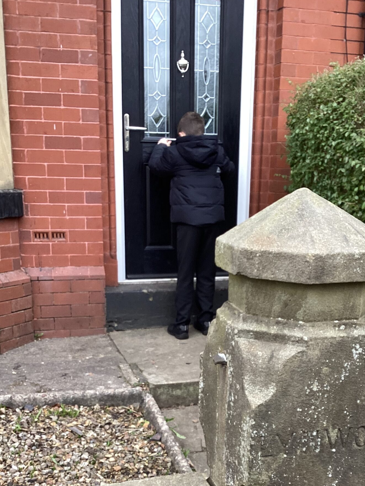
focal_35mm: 45
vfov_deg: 41.1
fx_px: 633
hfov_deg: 32.2
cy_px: 350
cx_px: 190
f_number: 2.4
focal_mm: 3.3
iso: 80
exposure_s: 1/100
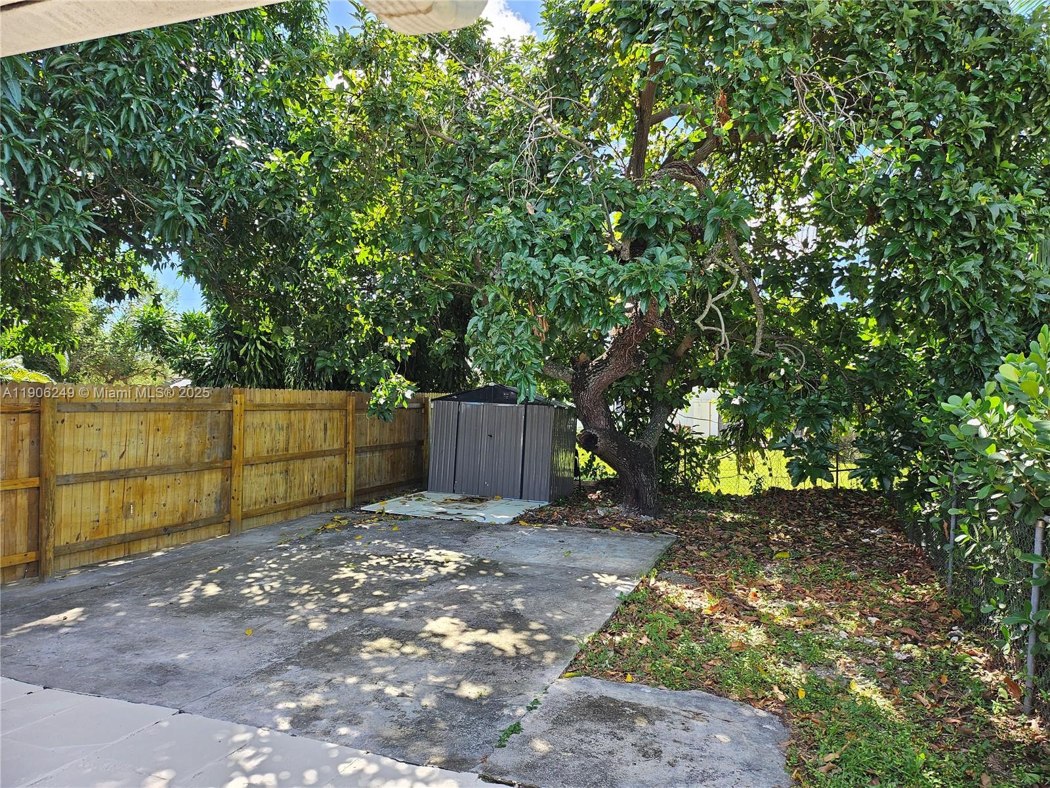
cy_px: 394
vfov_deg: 56.8
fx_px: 728
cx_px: 525
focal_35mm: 24
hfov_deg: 71.6
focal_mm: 5
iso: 50
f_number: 1.8
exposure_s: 1/535
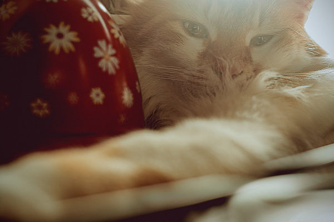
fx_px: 695
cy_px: 111
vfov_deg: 18.2
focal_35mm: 75
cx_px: 167
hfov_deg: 27.0
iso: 100
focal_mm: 50
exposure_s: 1/15
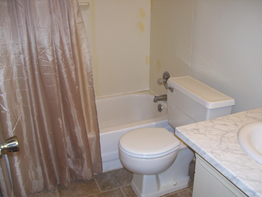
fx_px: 273
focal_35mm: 36
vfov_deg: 39.7
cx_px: 131
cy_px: 98
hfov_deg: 51.3
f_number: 2.7
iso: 80
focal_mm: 6
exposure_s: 1/60
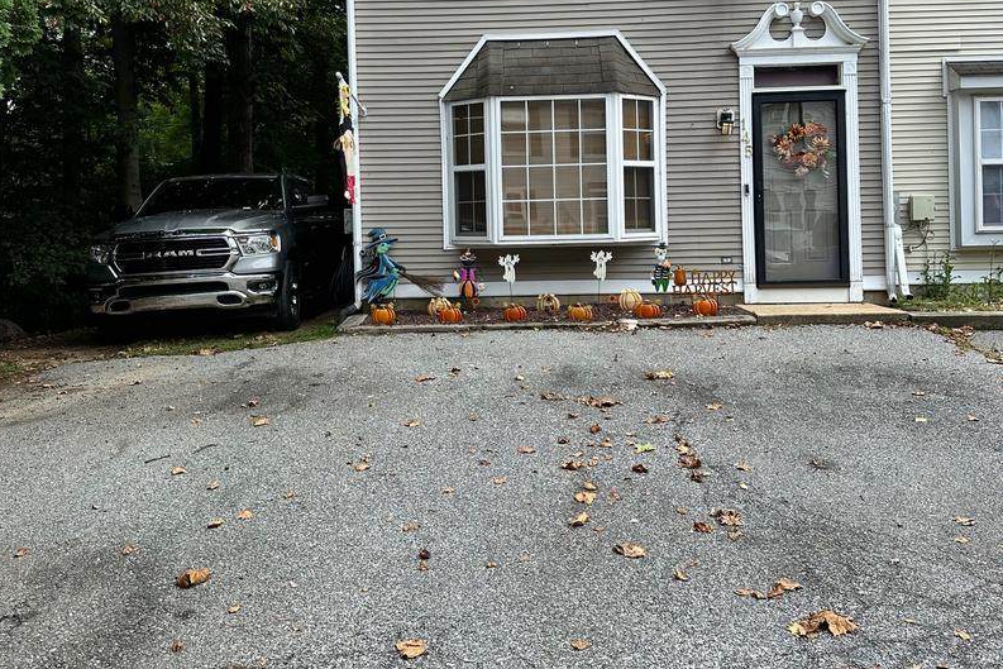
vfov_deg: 38.6
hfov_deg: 55.8
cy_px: 239
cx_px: 496
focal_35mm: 34
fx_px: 947
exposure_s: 1/1433
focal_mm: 6.86
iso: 80
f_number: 1.78
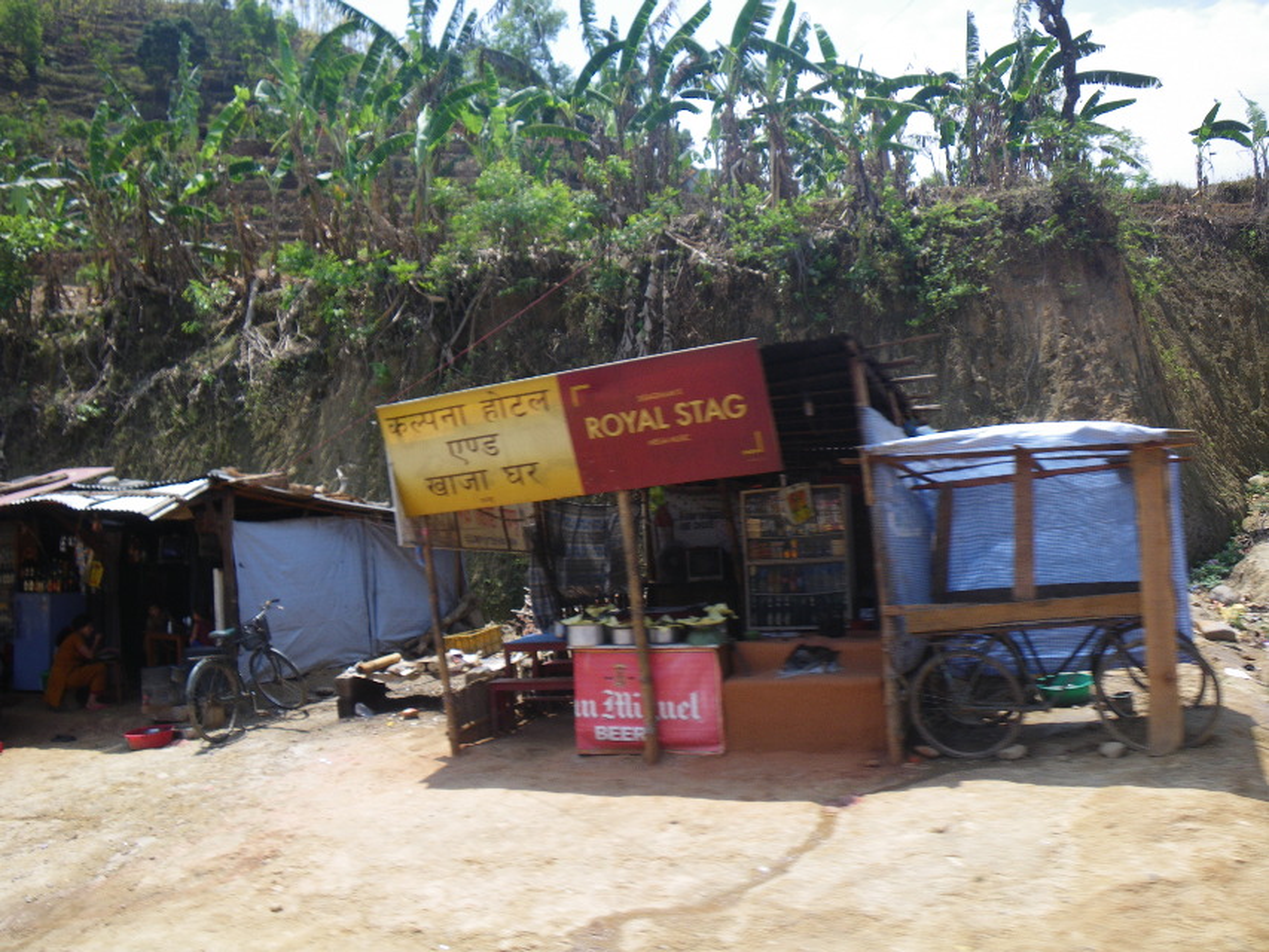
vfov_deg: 49.8
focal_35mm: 28
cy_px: 476
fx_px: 1027
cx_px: 634
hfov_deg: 63.4
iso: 50
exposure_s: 1/200
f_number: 4.2
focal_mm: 5
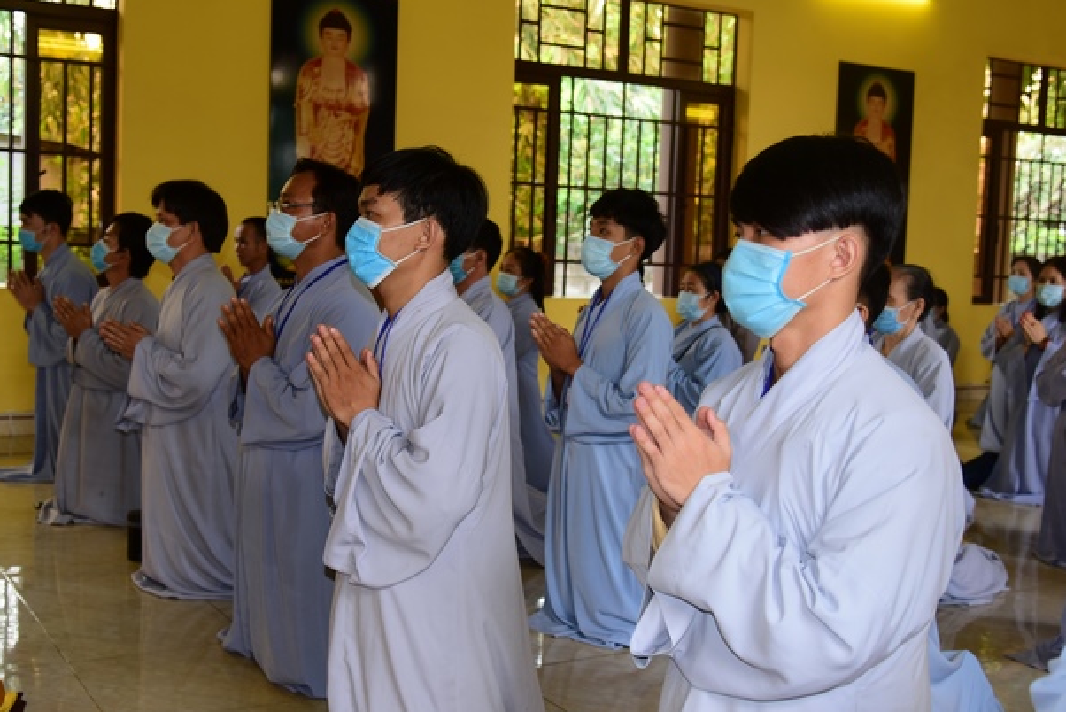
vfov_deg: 32.7
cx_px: 522
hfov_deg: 47.4
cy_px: 351
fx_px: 1215
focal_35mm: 41
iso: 640
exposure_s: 1/100
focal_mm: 38
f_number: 4.5
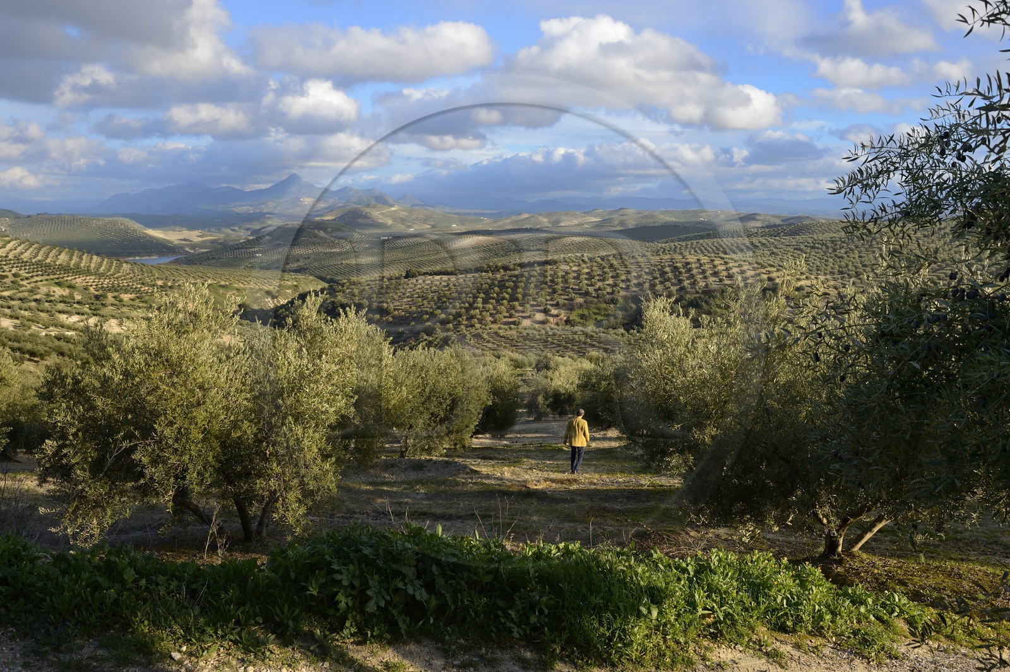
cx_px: 505
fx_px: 785
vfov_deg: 46.3
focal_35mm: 28
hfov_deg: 65.5
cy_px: 336
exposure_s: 1/160
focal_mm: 28
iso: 200
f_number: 10
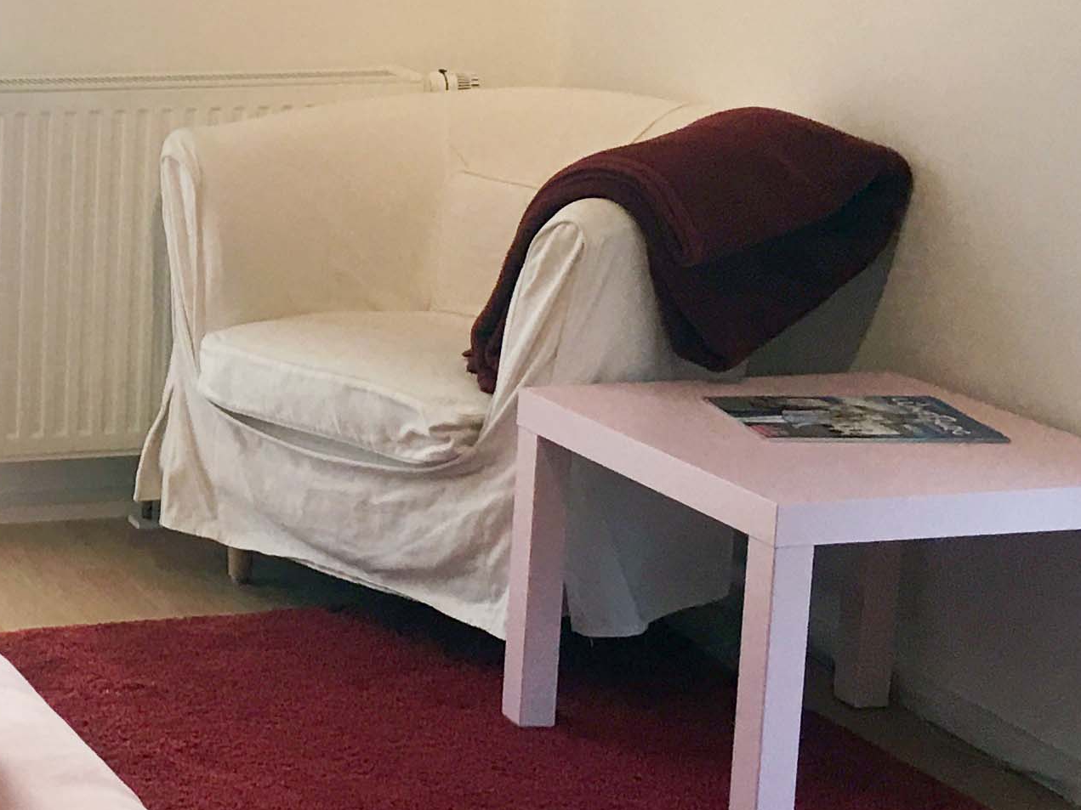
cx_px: -257
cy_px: 209
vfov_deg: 16.0
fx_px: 2873
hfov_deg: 19.9
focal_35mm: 92
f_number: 2.2
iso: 25
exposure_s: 1/33
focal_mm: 4.15
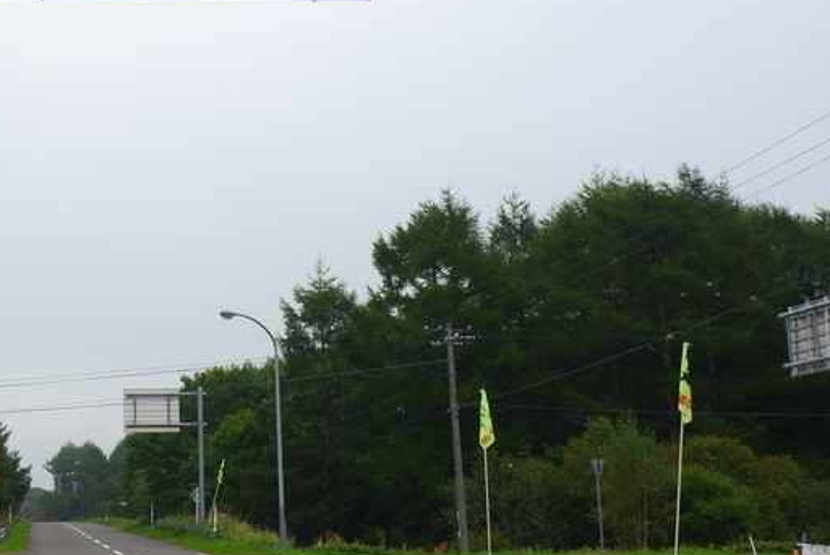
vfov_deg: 19.3
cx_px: 58
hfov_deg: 27.6
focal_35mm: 70
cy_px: 118
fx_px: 1615
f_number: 8
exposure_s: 1/200
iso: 250
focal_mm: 23.3
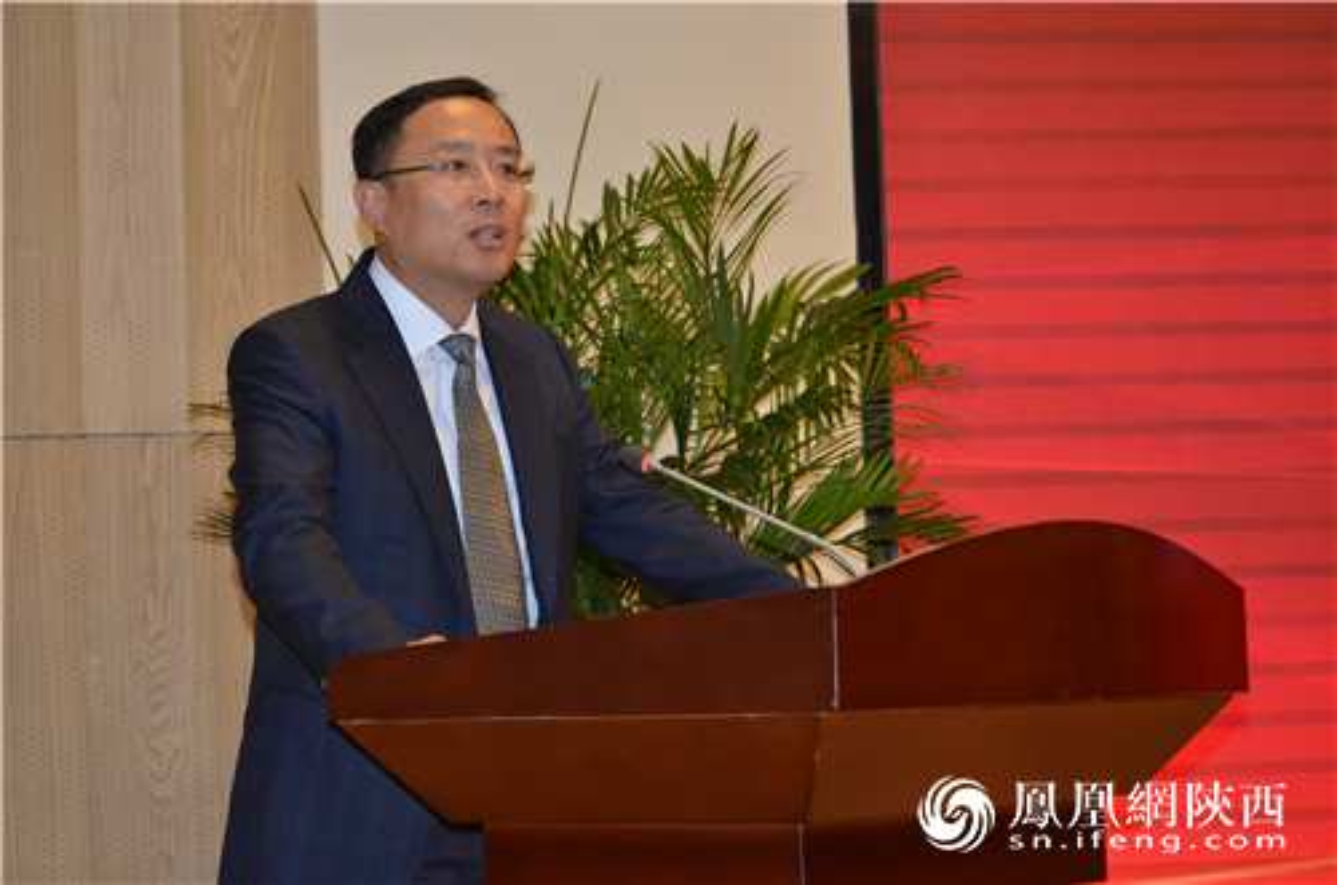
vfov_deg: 14.6
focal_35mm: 93
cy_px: 442
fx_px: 3446
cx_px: 668
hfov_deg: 22.0
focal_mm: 62
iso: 800
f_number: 5.3
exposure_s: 1/60
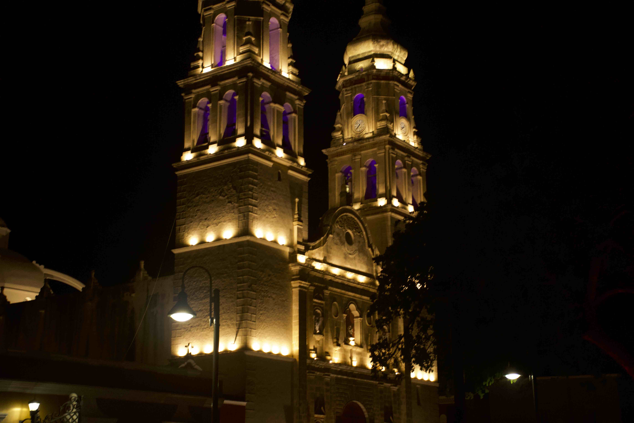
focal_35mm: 57
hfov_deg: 35.1
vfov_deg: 23.8
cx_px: 317
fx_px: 1004
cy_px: 212
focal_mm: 38
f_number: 4.2
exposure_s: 1/60
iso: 1800
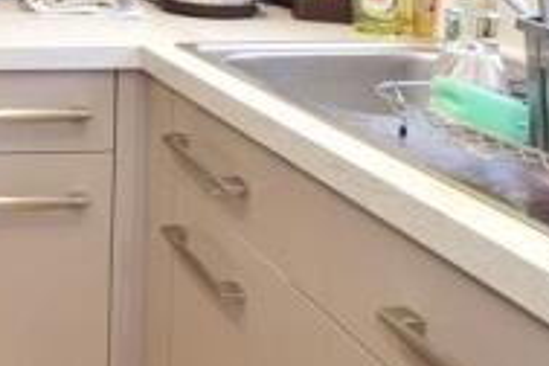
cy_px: -147
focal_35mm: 52
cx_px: -105
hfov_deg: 32.0
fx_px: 793
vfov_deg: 22.4
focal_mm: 10
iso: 200
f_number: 9
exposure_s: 1/6
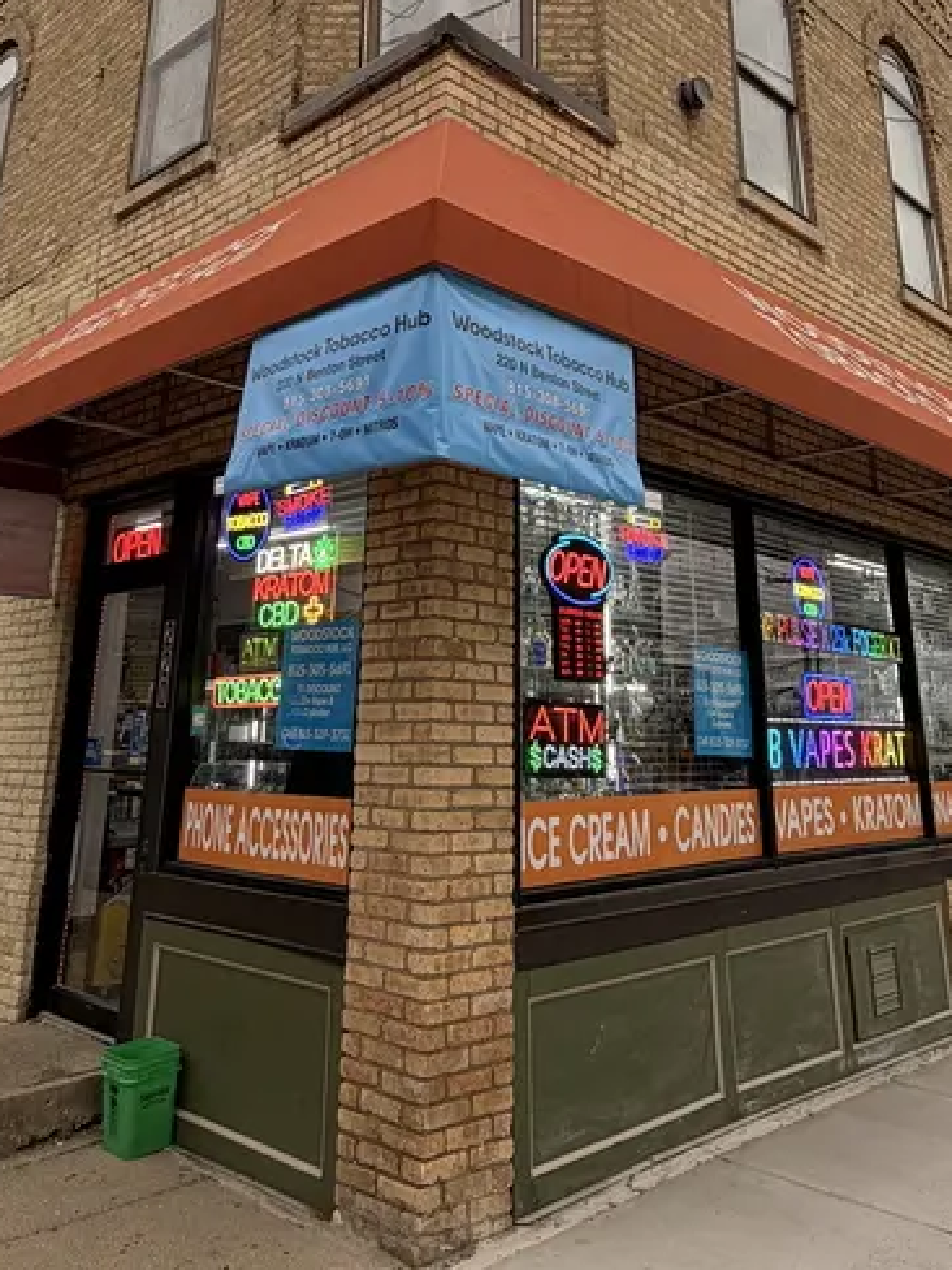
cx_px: 463
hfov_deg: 45.4
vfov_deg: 56.0
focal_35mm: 31
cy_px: 344
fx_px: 1137
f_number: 2.2
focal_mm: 2.22
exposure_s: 1/120
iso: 32
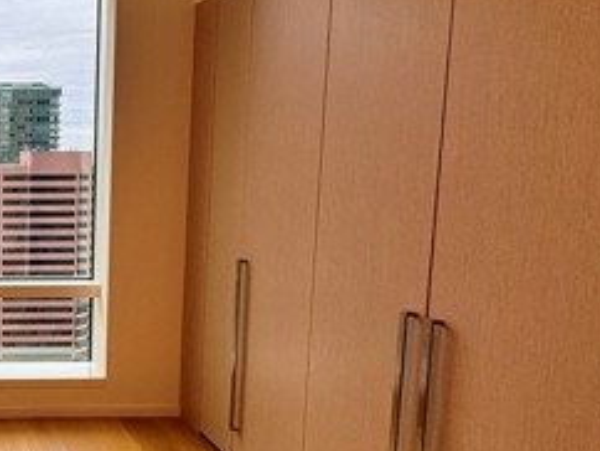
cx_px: -79
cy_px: 223
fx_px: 642
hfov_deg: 39.6
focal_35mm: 37
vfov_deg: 38.7
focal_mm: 2.22
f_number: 2.2
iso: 64
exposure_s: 1/120
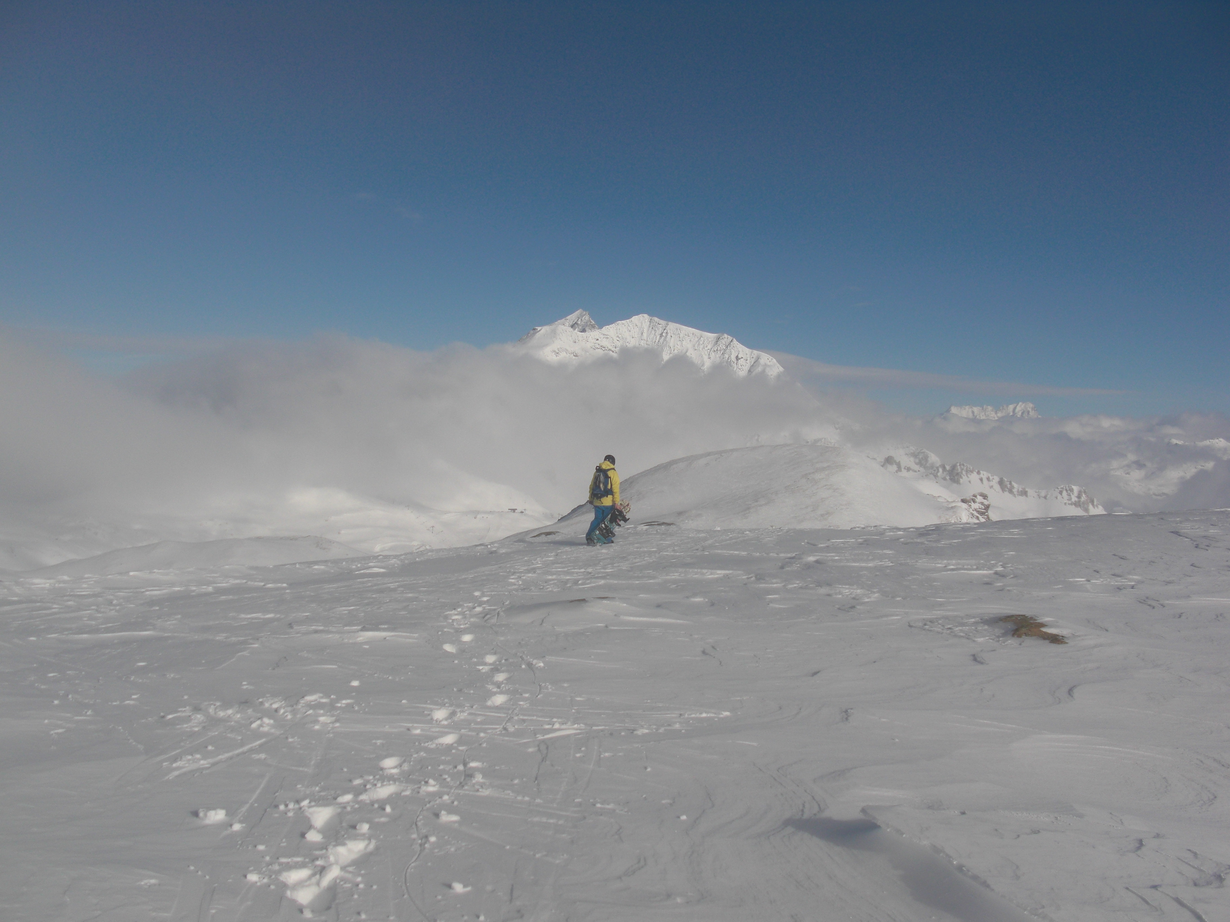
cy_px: 461
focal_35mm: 36
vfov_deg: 39.7
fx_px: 1279
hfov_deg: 51.4
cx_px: 615
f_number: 7.9
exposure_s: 1/500
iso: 50
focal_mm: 6.3
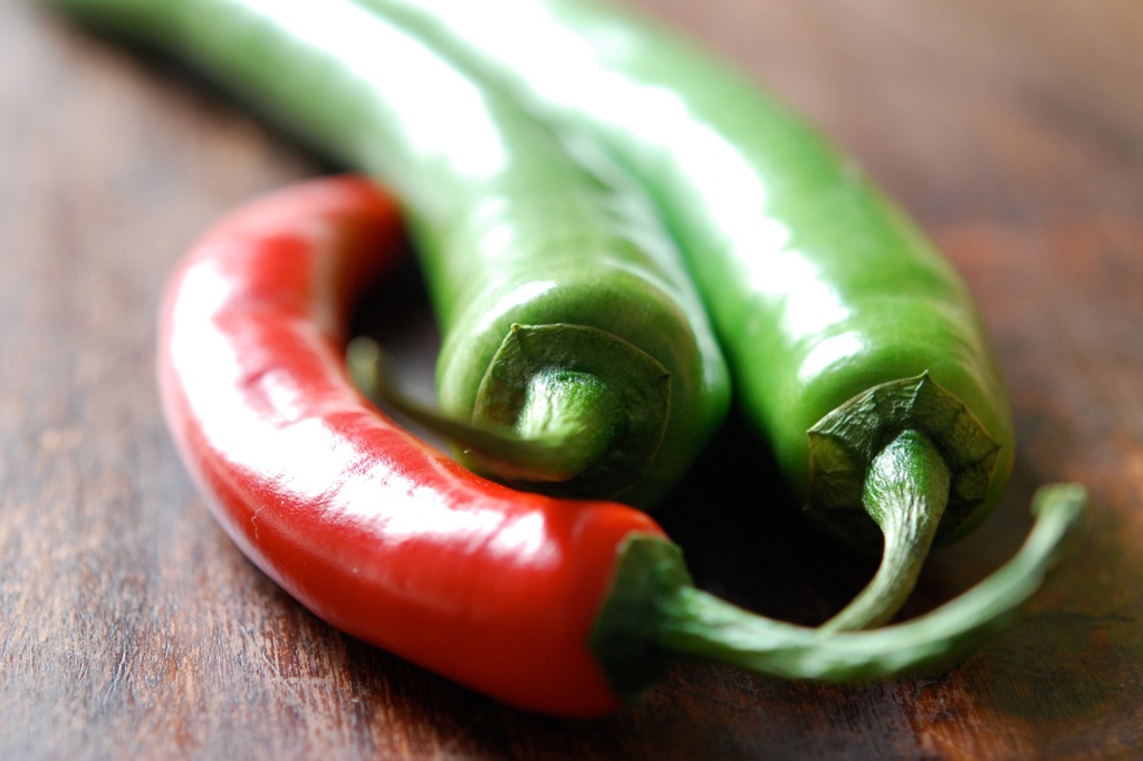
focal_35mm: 90
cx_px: 572
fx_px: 2856
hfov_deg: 22.6
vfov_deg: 15.2
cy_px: 380
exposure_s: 1/30
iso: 400
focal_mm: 60
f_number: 4.5
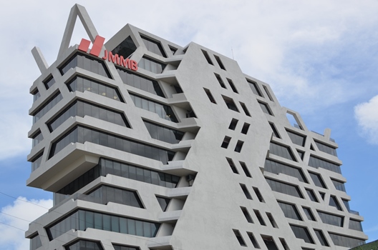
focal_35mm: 52
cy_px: 125
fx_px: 550
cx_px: 189
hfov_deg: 37.9
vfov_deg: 25.7
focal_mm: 35
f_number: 8
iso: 100
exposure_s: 1/250
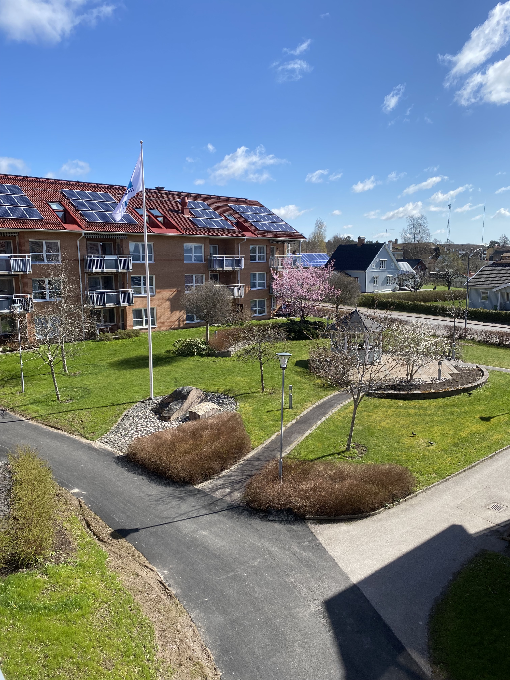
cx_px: 255
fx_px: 511
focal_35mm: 26
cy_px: 340
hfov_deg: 53.1
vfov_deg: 67.3
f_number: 1.8
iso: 32
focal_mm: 4.25
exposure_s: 1/2571
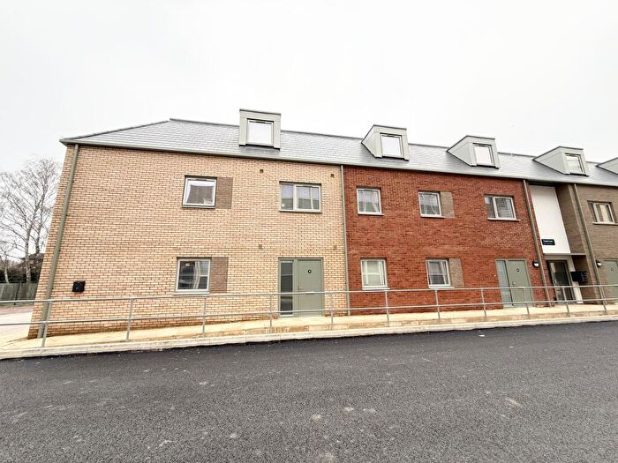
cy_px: 232
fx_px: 250
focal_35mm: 14
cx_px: 309
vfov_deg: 85.7
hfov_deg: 102.1
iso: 64
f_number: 2.2
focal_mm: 2.22
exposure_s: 1/144
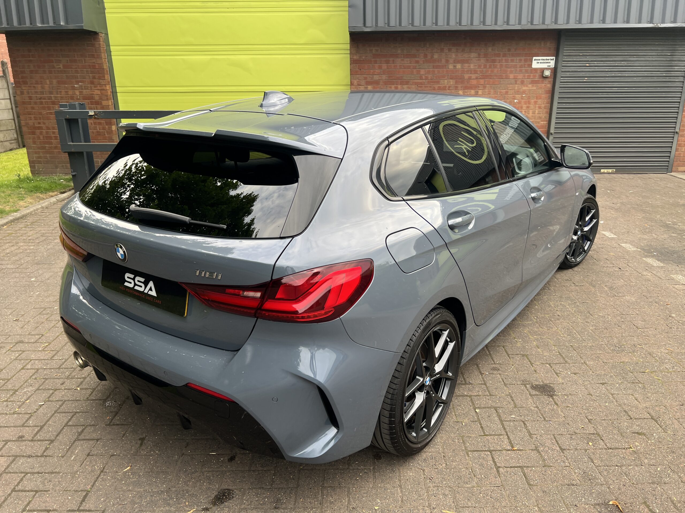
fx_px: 515
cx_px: 342
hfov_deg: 67.3
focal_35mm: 26
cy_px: 256
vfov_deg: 53.1
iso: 32
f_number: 1.5
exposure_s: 1/124
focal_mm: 5.7
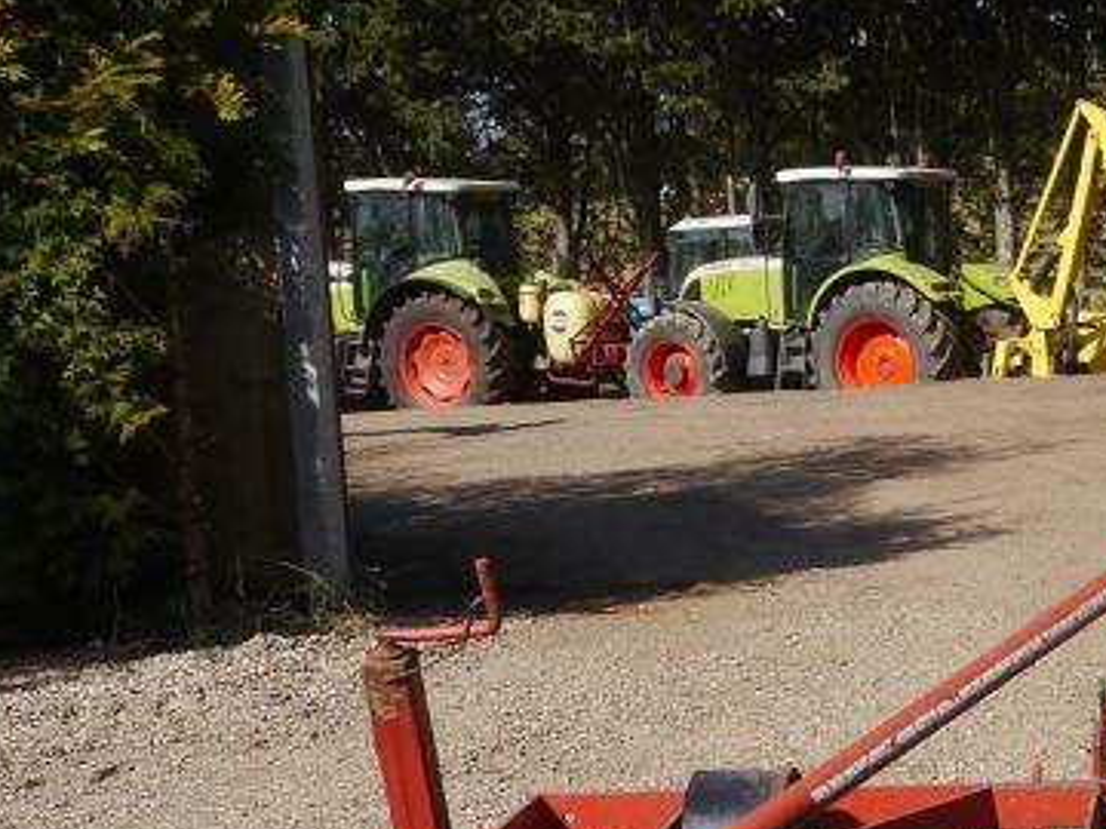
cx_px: 1395
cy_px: 1022
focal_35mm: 91
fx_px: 2907
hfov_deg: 20.0
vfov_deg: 15.6
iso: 160
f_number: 8
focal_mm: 16
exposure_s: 1/400
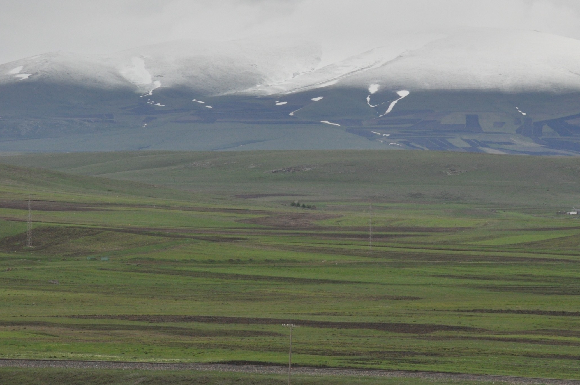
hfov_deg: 8.4
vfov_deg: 5.6
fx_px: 3939
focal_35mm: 245
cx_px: 353
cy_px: 109
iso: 800
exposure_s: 1/2000
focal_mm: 105
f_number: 11
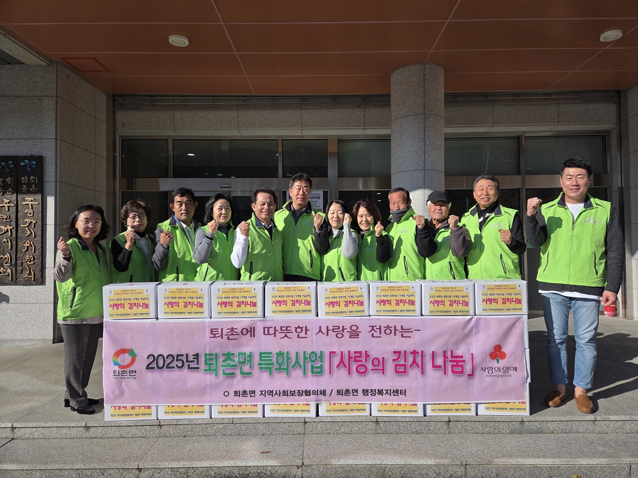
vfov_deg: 58.9
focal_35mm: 23
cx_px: 319
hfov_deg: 73.9
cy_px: 239
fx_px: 424
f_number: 1.8
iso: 80
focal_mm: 5.4
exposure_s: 1/6839
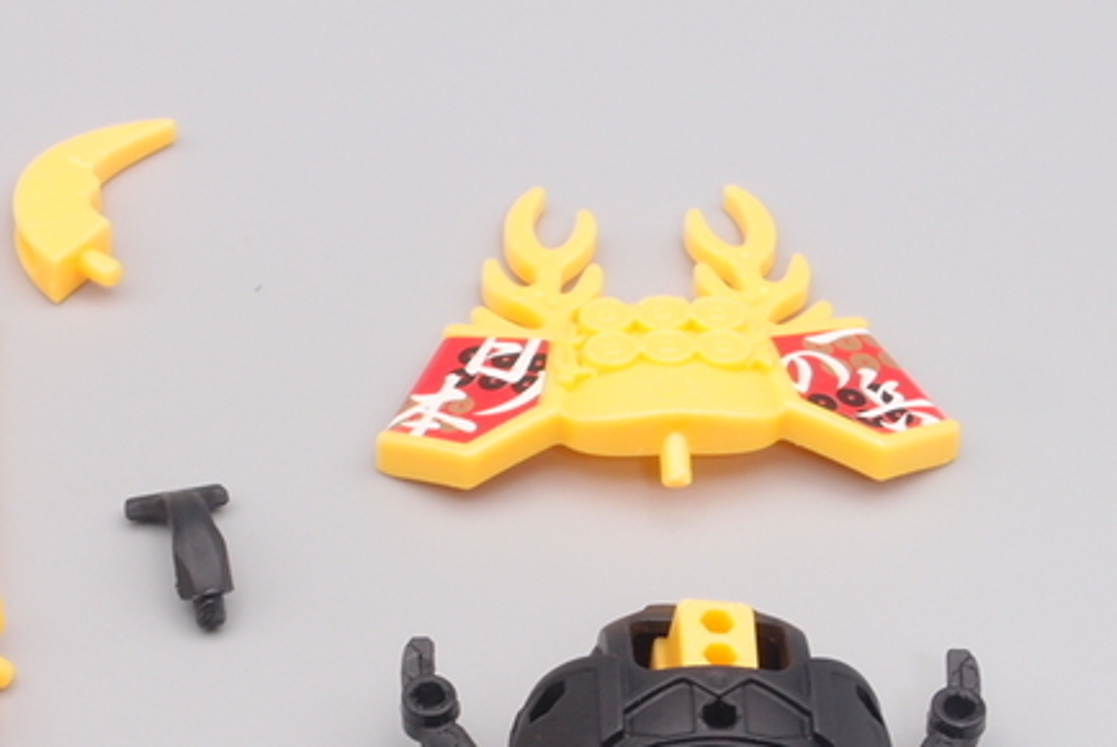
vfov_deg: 10.1
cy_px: 649
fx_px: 4222
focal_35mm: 136
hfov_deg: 15.0
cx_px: 226
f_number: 8
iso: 100
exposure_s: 1/4
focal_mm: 15.27
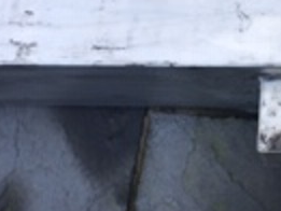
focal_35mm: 71
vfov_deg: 20.7
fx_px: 577
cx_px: 289
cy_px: 82
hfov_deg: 25.8
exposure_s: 1/100
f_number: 2.2
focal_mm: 4.15
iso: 40
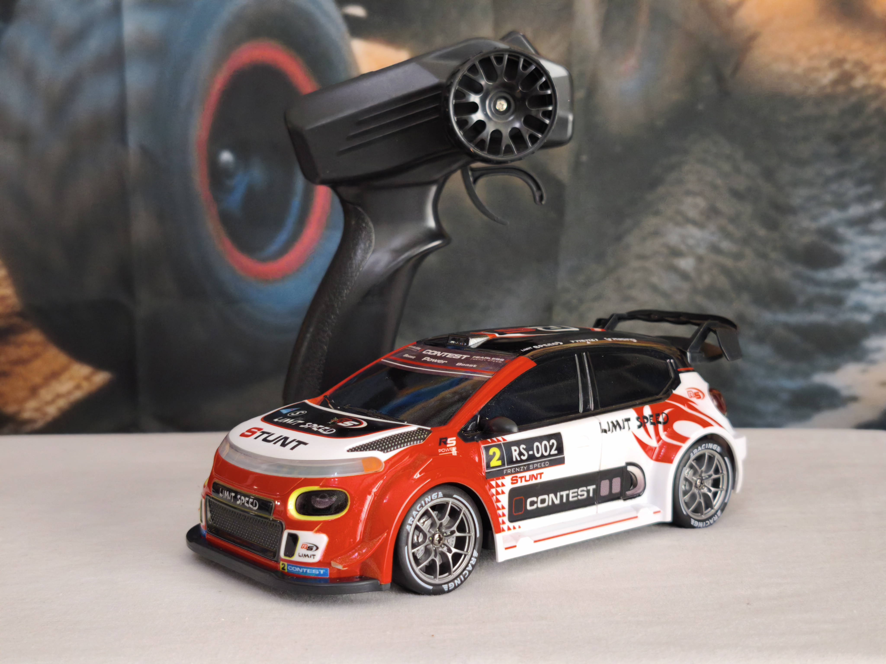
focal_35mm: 46
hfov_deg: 41.2
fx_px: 1177
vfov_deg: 31.5
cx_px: 443
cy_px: 332
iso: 400
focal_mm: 6.57
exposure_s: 1/99.9
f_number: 1.6
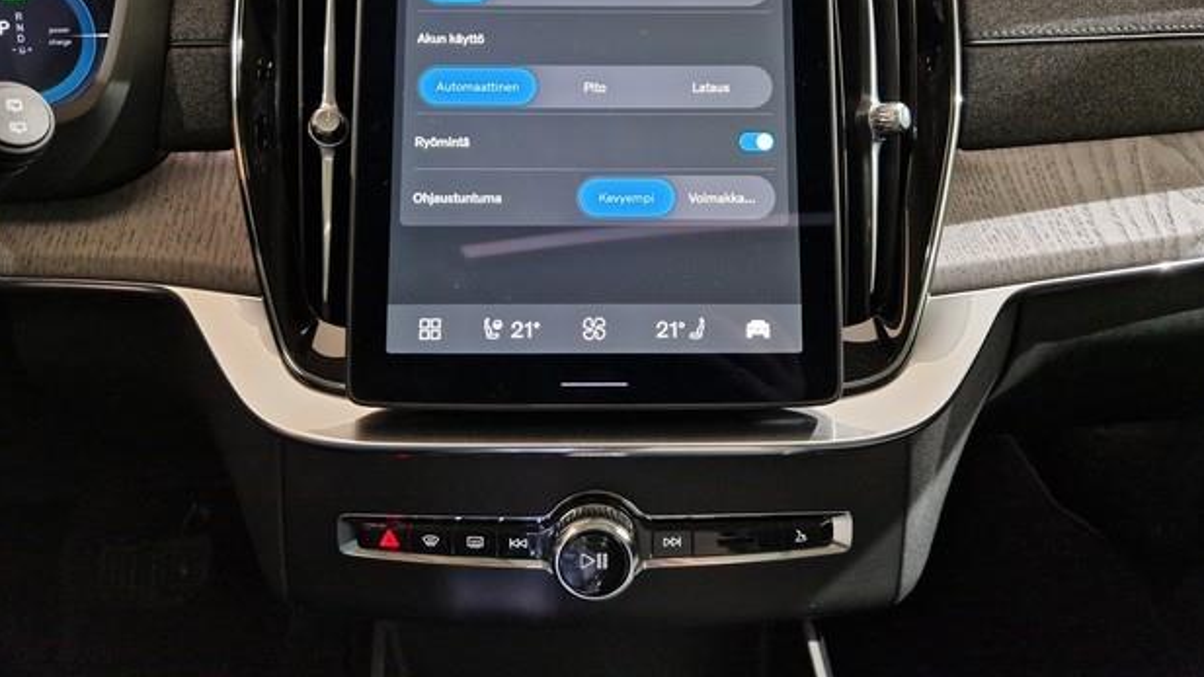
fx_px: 830
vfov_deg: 43.6
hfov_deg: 71.9
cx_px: 605
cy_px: 211
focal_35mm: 26
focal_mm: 5.4
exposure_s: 1/50
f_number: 1.8
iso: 640
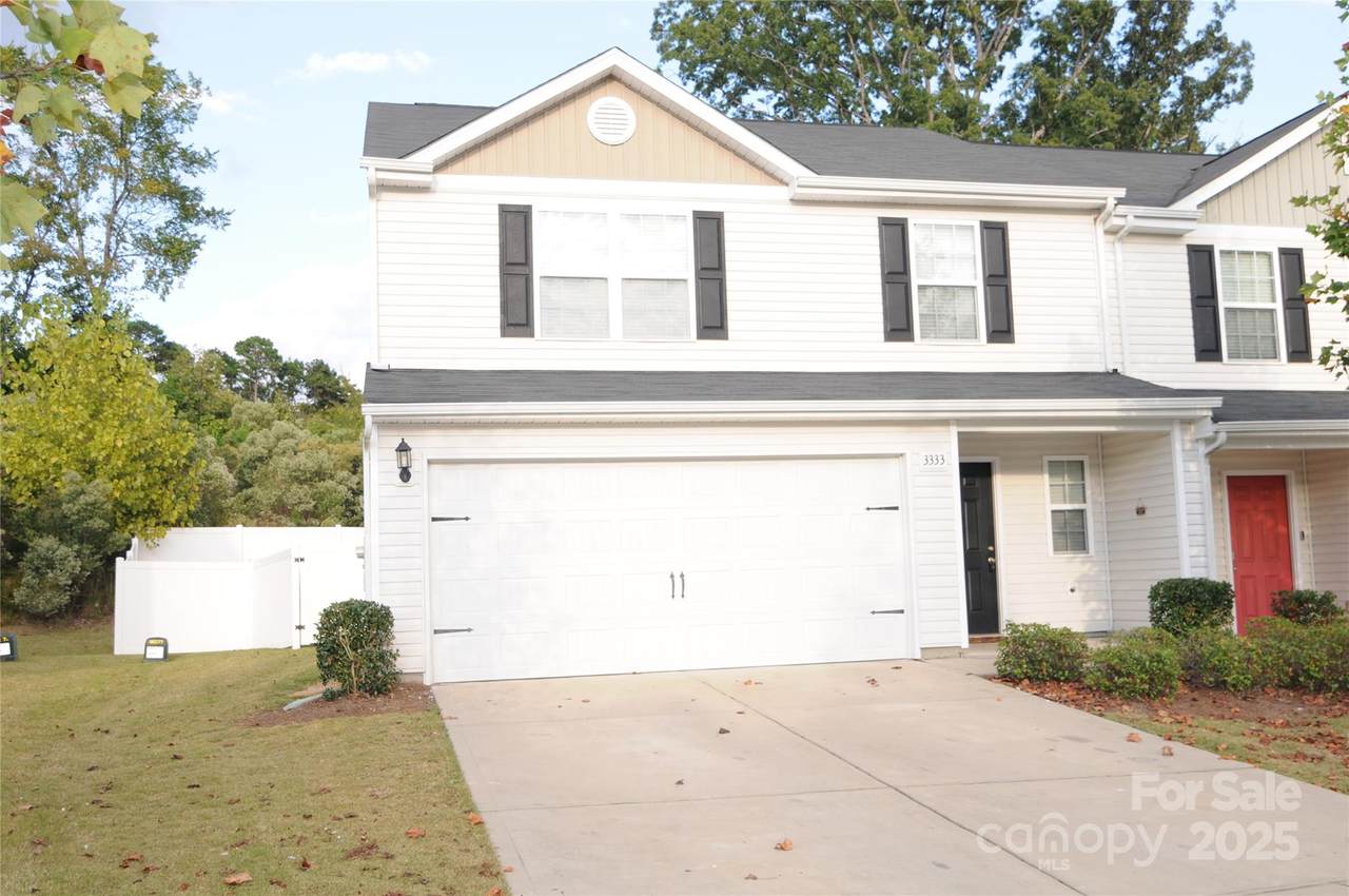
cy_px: 448
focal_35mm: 34
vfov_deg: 38.3
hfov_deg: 55.2
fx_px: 1291
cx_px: 674
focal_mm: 23
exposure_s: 1/250
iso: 200
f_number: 5
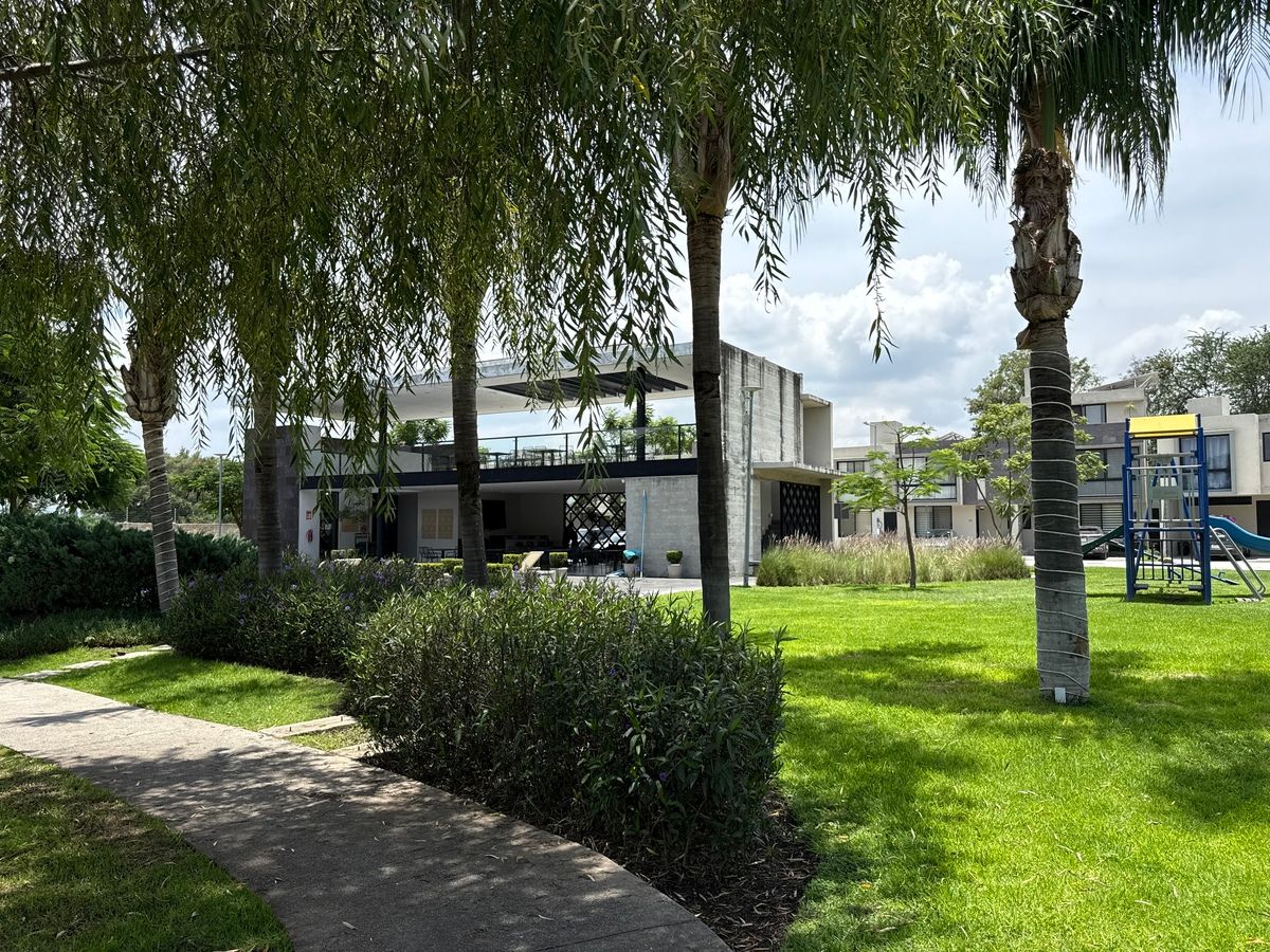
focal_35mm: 24
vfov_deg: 56.8
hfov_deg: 71.6
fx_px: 881
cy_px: 476
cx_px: 635
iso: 100
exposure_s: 1/4673
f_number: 1.78
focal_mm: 6.76
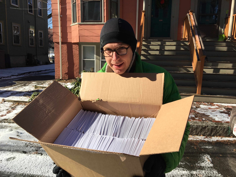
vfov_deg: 48.2
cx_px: 118
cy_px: 88
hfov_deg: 61.7
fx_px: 198
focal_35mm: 29
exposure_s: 1/1099
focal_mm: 4.15
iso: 25
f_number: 2.2
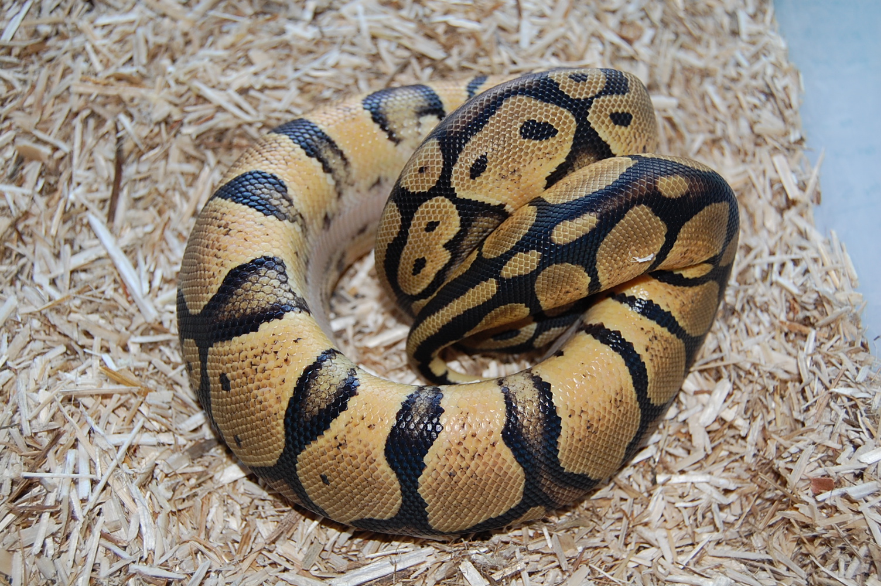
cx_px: 440
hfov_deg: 42.4
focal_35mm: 46
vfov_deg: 28.9
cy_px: 293
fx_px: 1137
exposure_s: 1/60
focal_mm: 31
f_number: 4.5
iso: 360
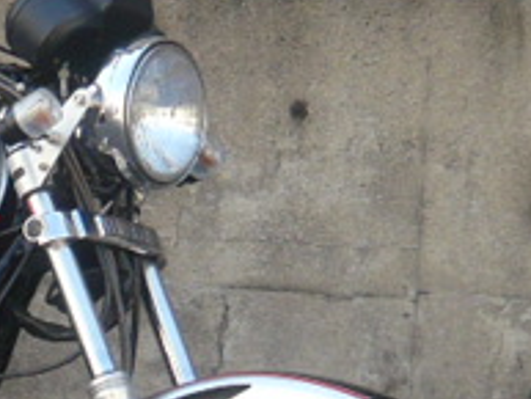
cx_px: -248
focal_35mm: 149
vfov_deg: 9.9
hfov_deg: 12.6
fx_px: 2287
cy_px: 355
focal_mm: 4.9
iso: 100
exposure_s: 1/200
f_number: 2.9
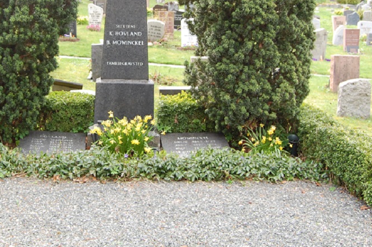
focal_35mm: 49
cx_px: 120
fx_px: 506
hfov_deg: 39.8
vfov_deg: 26.9
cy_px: 48
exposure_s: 1/125
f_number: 5.6
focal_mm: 18
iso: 400
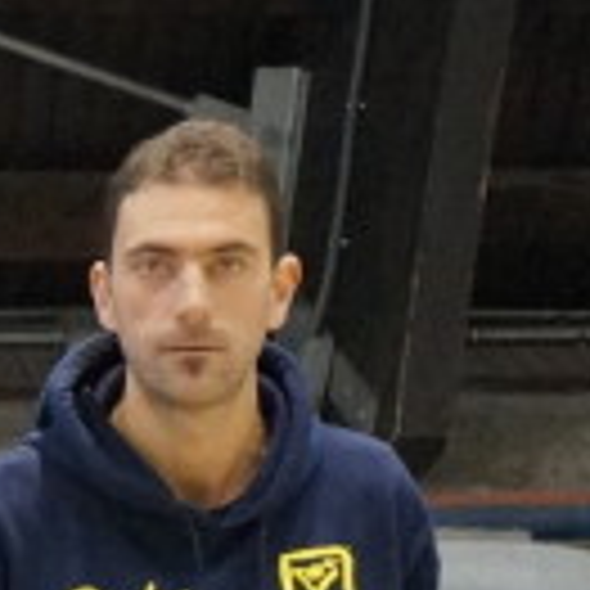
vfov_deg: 6.3
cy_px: 1205
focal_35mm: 269
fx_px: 5193
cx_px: -1180
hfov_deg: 6.0
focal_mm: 27
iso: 2500
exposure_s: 1/160
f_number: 4
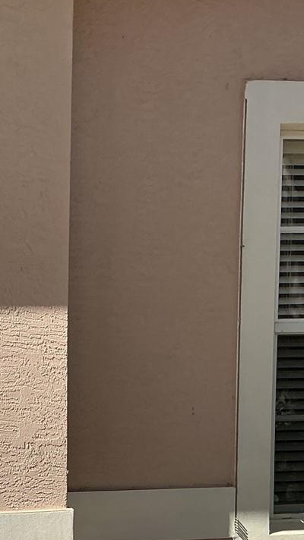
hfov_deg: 16.0
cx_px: -109
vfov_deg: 29.5
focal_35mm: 71
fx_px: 1018
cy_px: 372
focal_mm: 3
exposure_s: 1/1675
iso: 25
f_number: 1.8
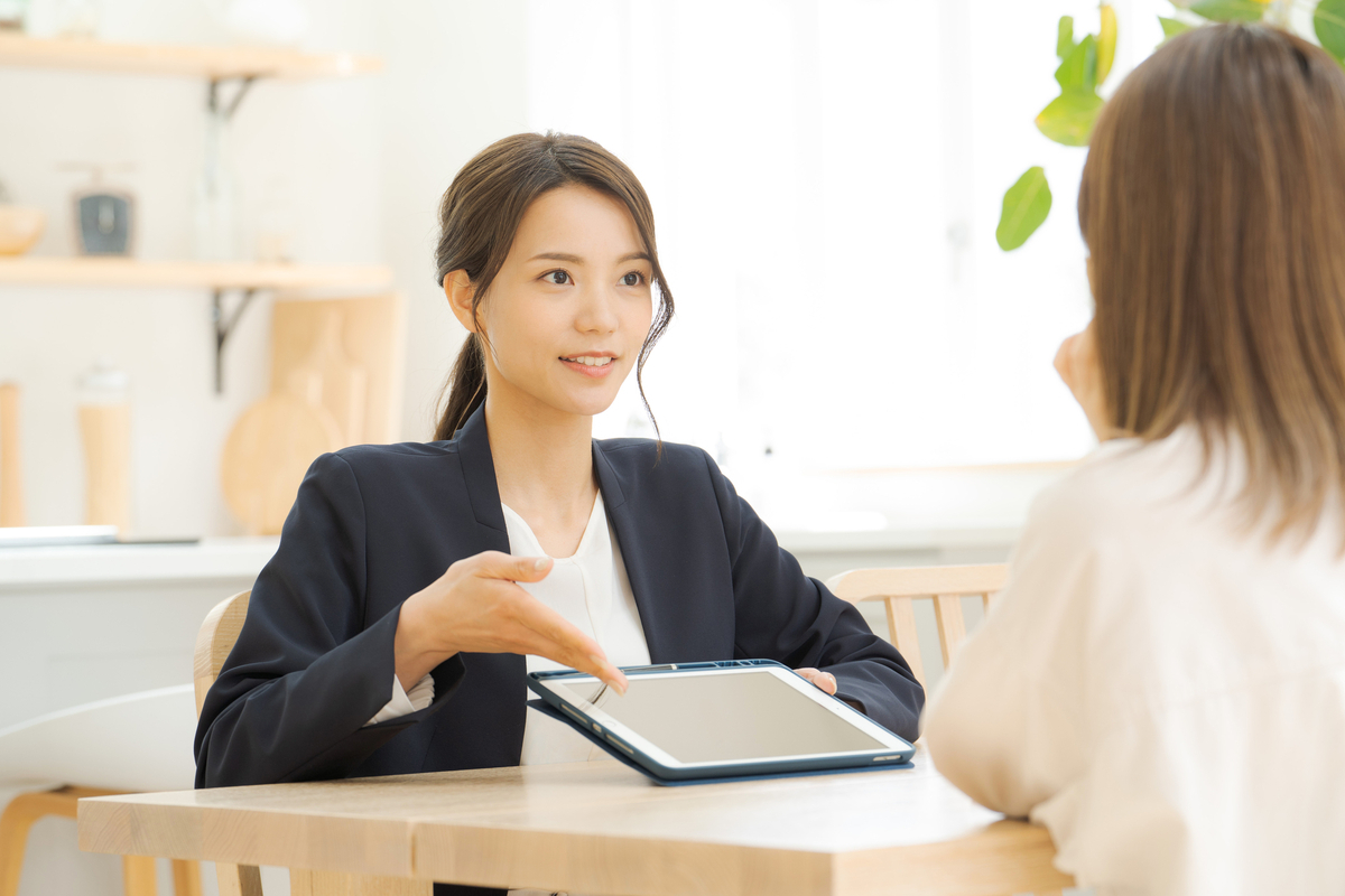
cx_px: 672
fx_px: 4072
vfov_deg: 12.6
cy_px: 448
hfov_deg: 18.8
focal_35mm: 109
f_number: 4.5
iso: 250
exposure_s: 1/100
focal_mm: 109
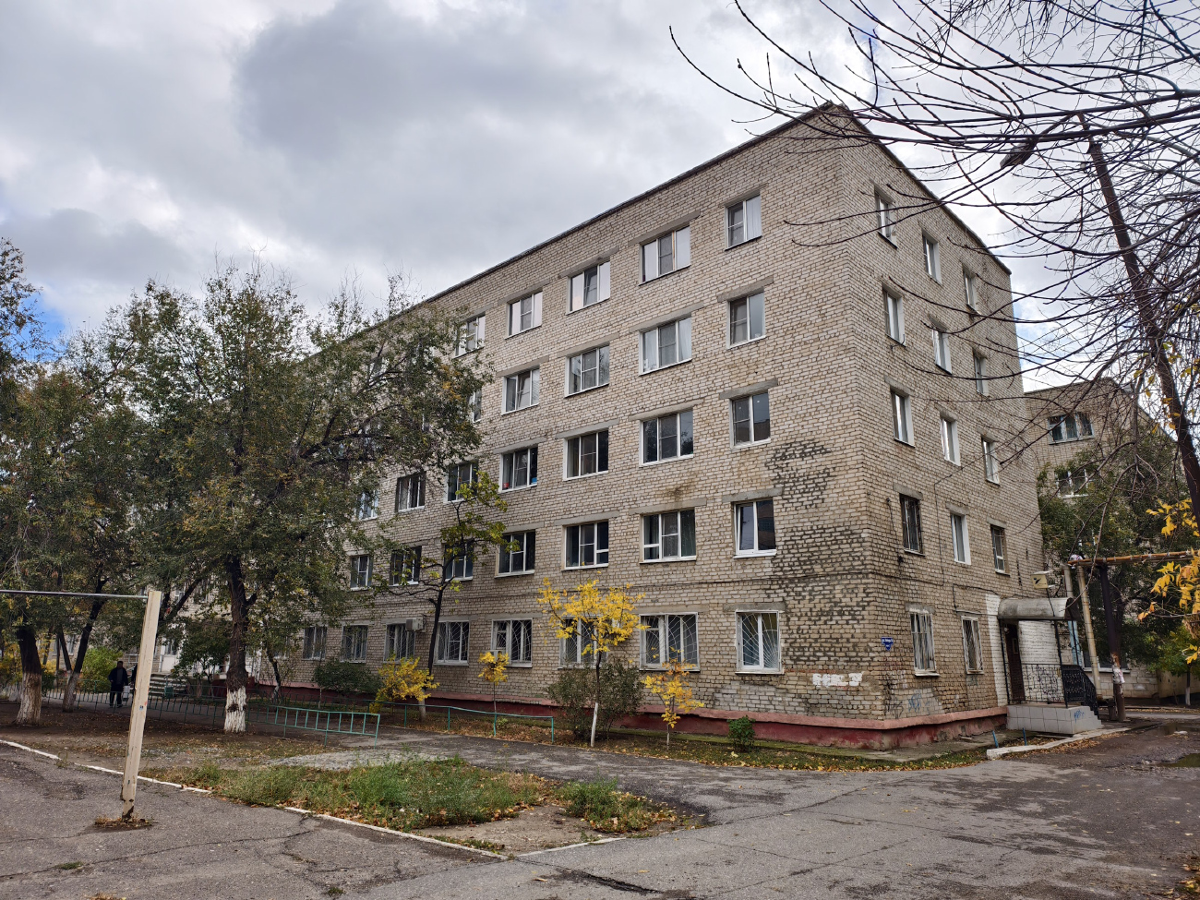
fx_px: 797
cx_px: 600
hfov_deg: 73.9
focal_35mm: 23
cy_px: 450
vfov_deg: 58.9
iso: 71
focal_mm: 6.54
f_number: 1.57
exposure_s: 1/1126
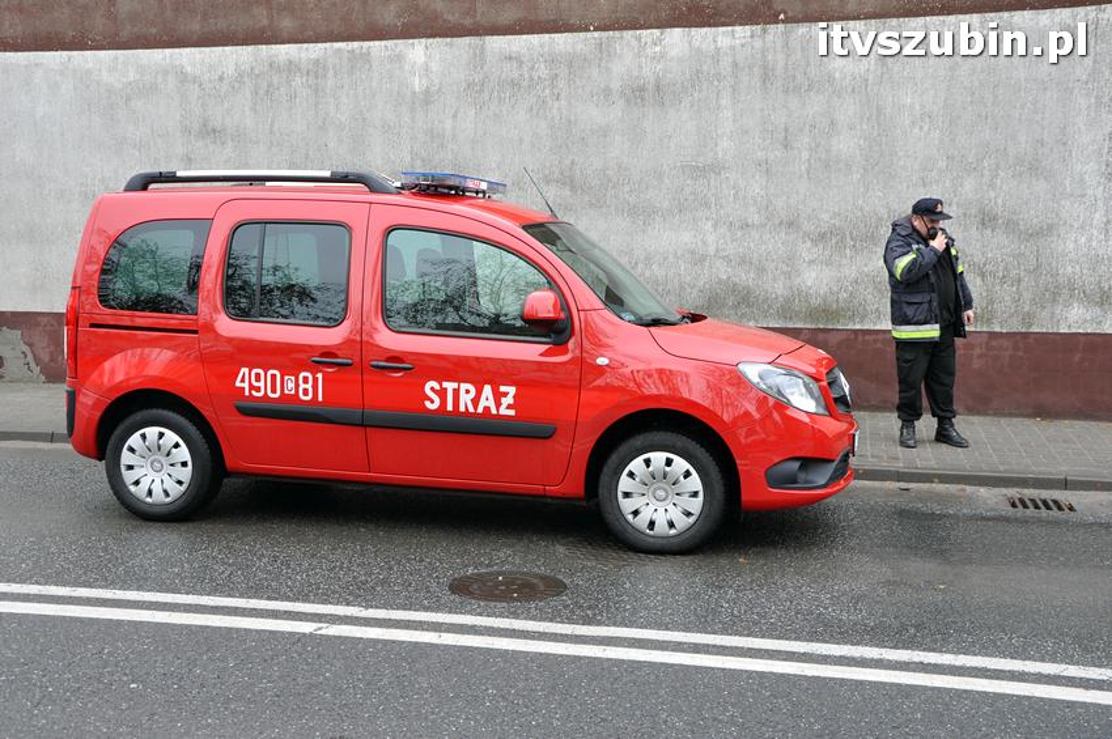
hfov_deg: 49.6
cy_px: 370
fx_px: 1203
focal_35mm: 39
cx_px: 556
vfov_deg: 34.1
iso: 800
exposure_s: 1/60
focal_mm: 26
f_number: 8
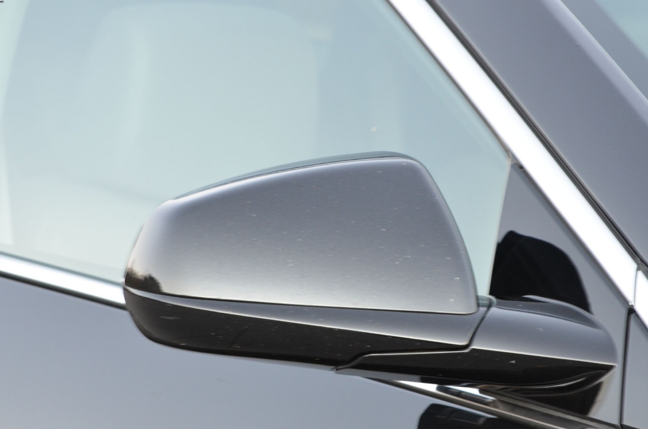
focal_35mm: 199
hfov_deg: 10.4
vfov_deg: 6.9
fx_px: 3575
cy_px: 267
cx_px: 349
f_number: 8
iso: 800
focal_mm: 102
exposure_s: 1/20
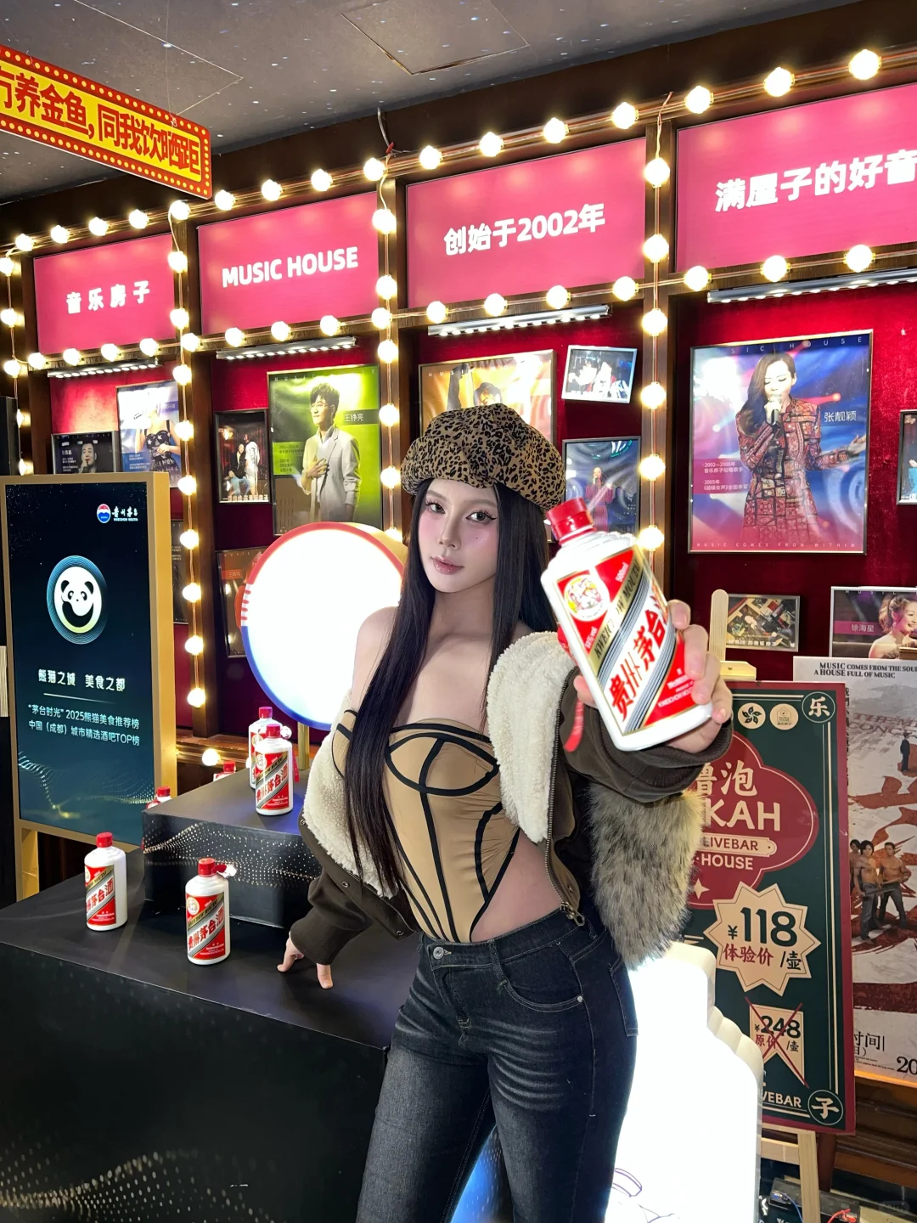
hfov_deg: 53.1
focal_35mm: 26
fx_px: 918
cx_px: 458
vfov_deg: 67.3
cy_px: 612
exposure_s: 1/23
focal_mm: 5.7
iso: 50
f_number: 1.5
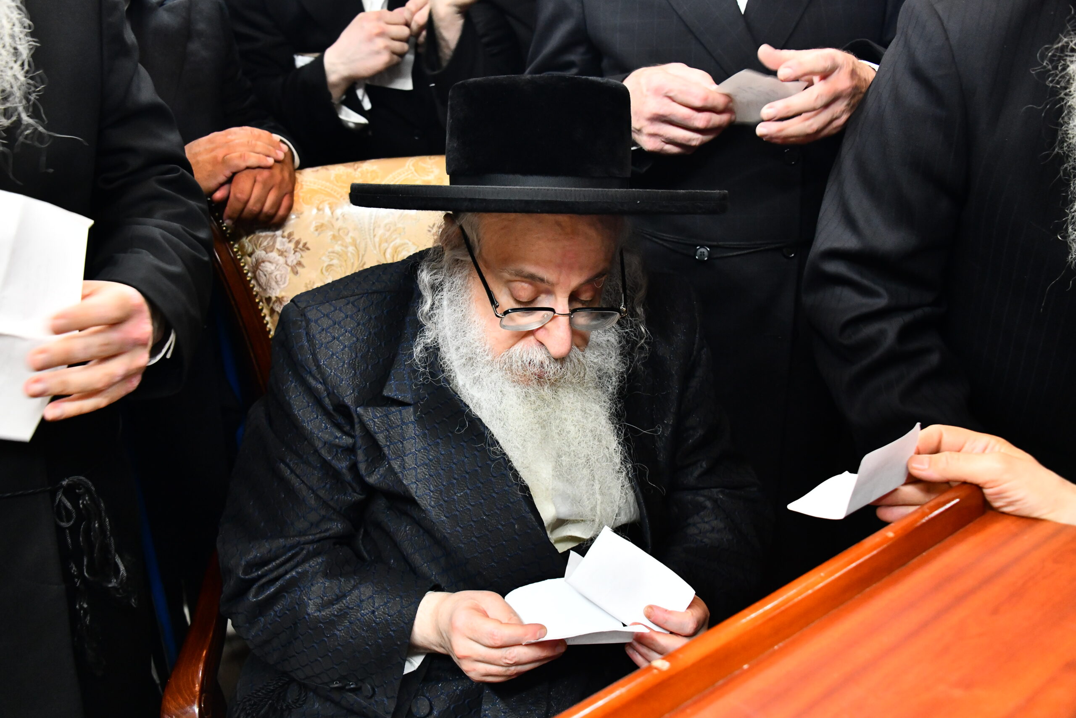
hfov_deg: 54.4
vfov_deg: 37.9
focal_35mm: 35
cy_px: 359
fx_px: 1046
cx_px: 538
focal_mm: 35
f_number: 5.6
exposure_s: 1/60
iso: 3200
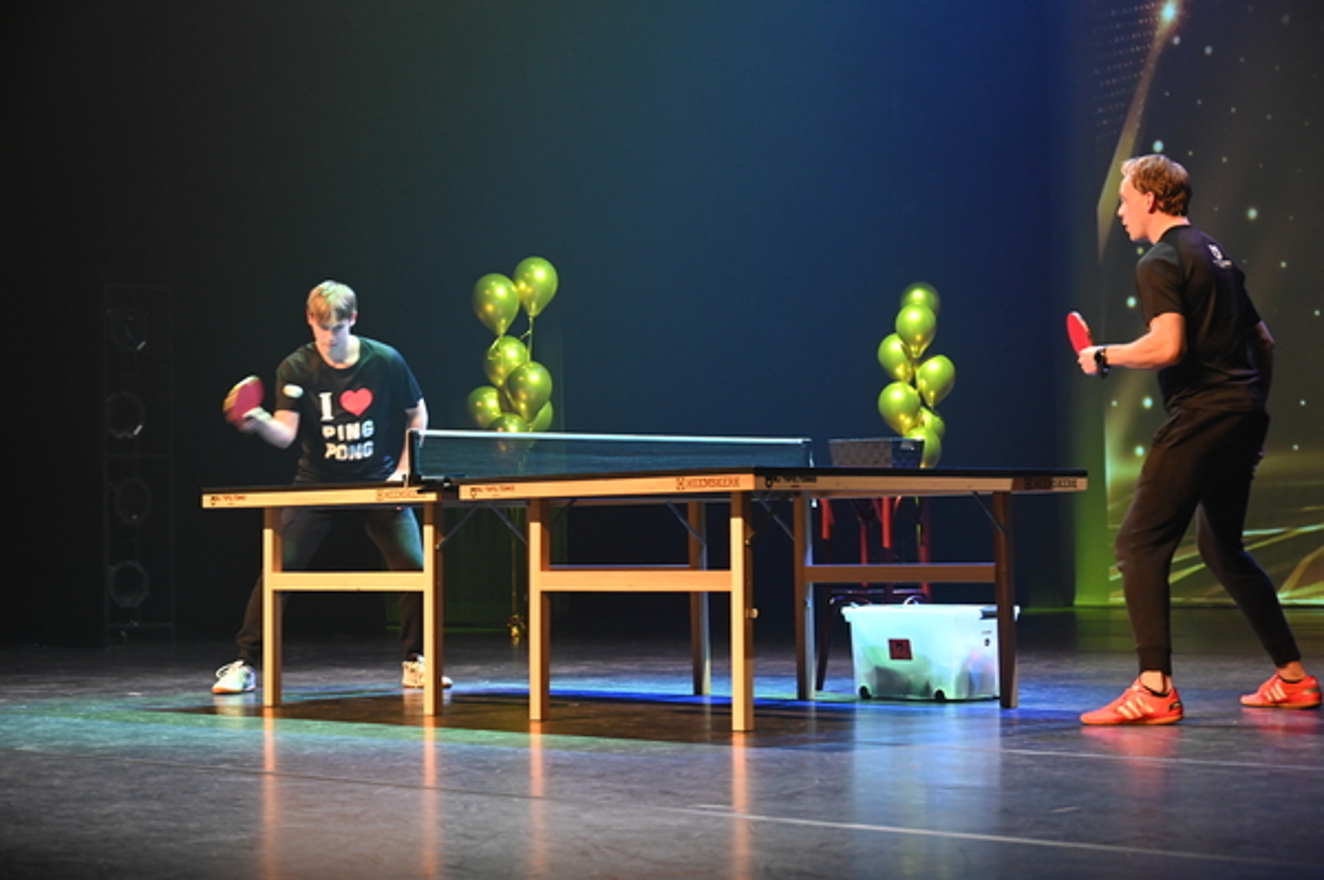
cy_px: 440
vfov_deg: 18.6
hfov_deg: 27.7
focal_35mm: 73
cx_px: 662
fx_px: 2683
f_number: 6
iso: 5000
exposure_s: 1/60
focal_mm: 73
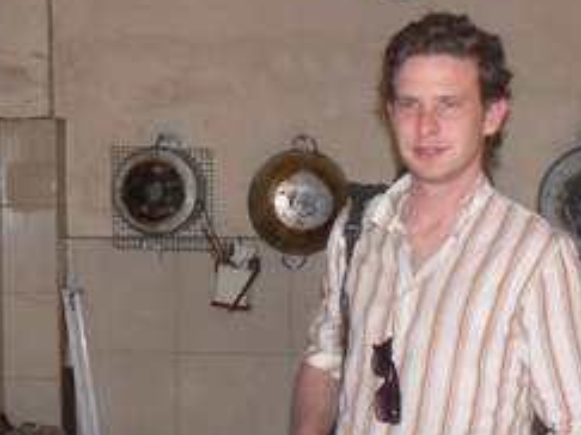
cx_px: 237
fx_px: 1493
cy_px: 390
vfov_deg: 16.4
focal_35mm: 89
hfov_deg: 22.0
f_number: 2.8
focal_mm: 6
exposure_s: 1/30
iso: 100
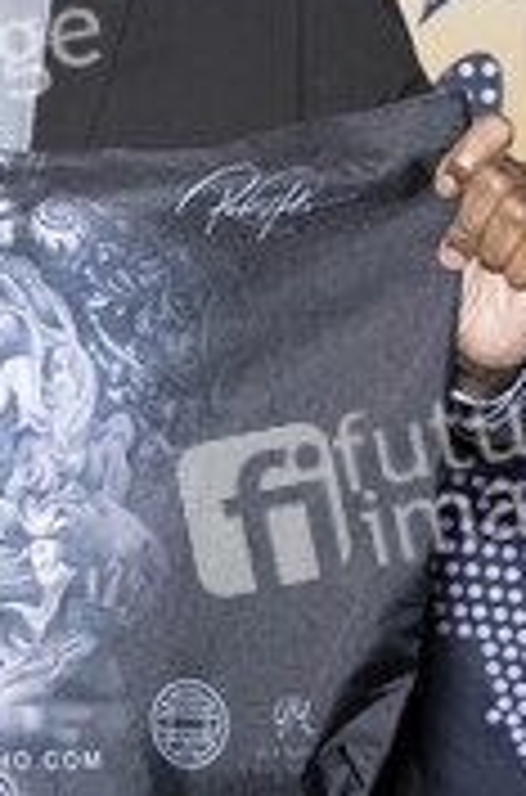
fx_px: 2447
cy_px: 265
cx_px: 0
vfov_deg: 18.4
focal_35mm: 111
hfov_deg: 12.1
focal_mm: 49
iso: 800
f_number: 5.6
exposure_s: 1/200
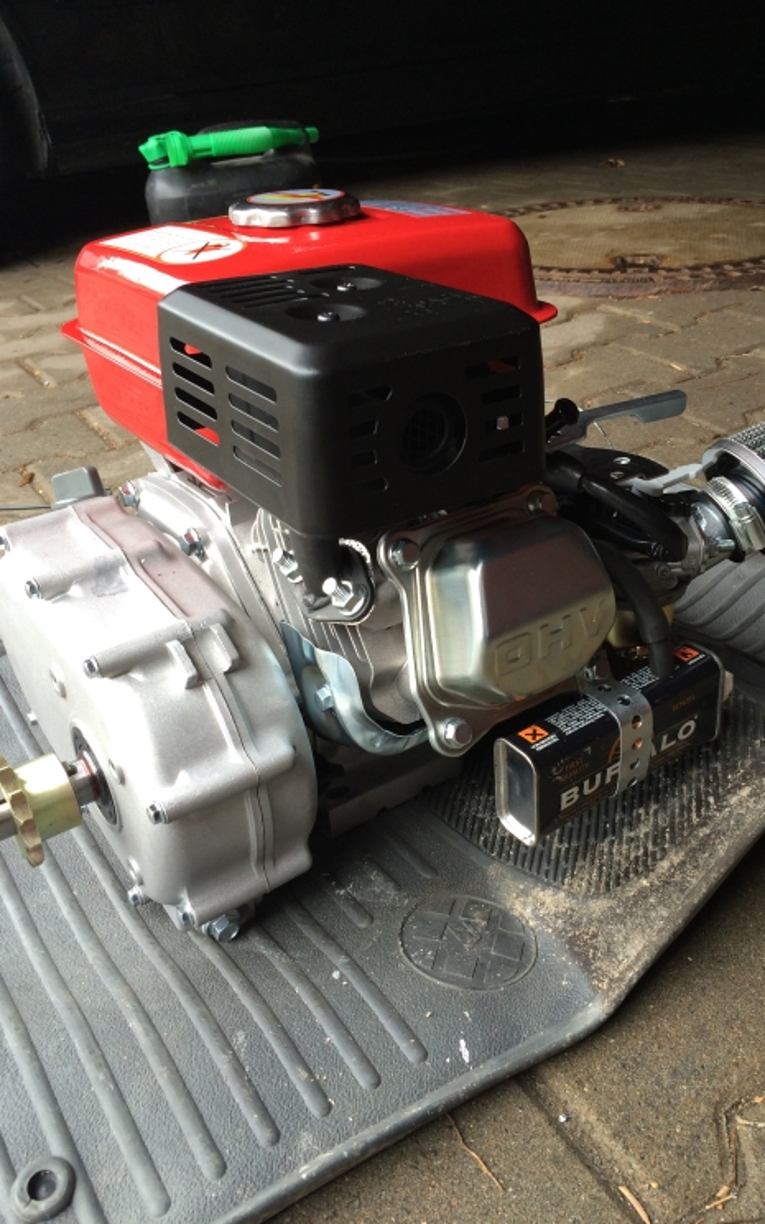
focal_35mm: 31
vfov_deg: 61.2
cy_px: 612
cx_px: 415
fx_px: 1034
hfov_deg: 40.6
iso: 50
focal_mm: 4.15
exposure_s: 1/100
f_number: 2.2
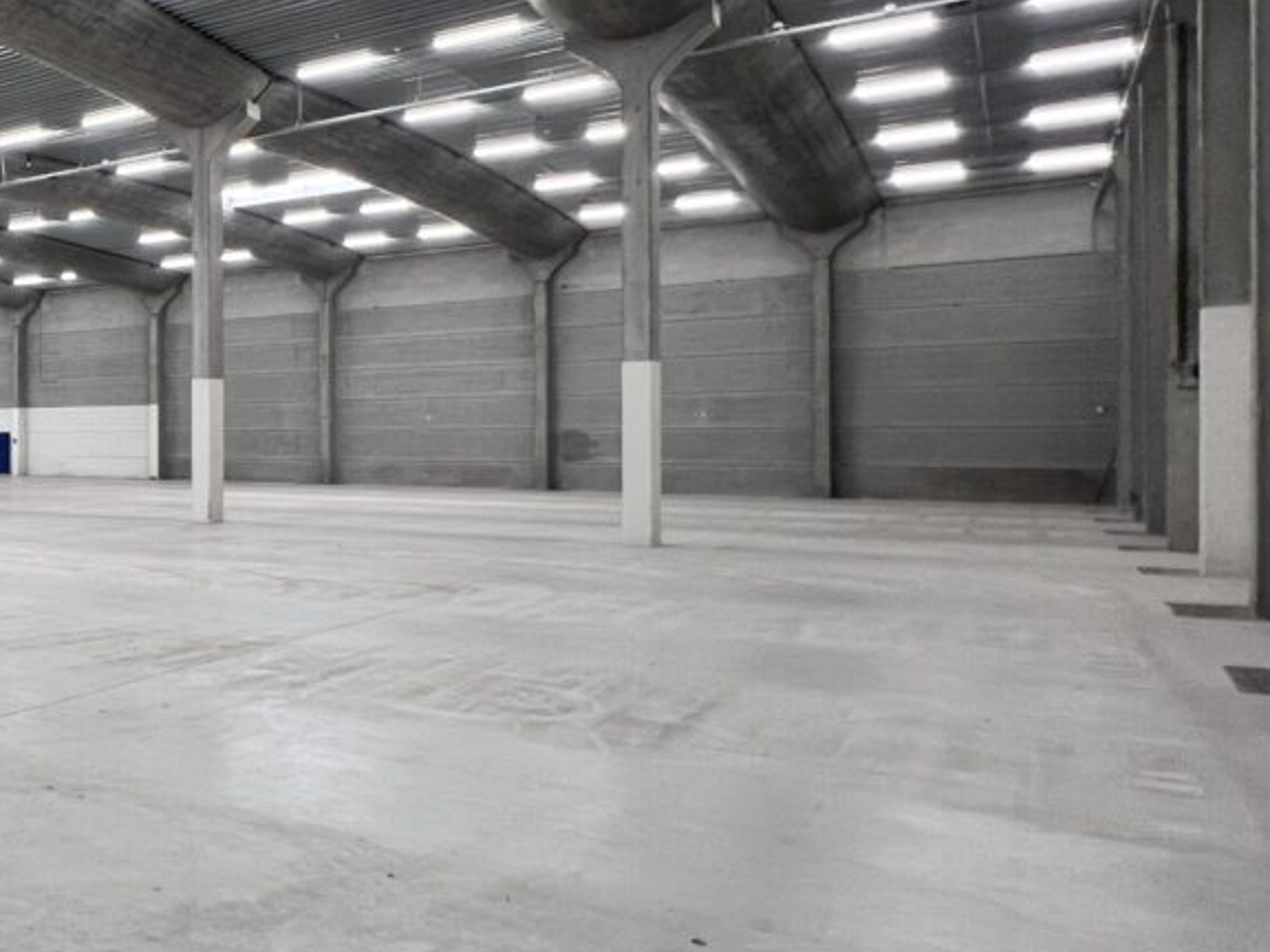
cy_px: 443
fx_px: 1101
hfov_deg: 43.3
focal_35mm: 30
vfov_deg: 46.8
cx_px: -185
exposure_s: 1/100
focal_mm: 1.57
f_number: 1.8
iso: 200
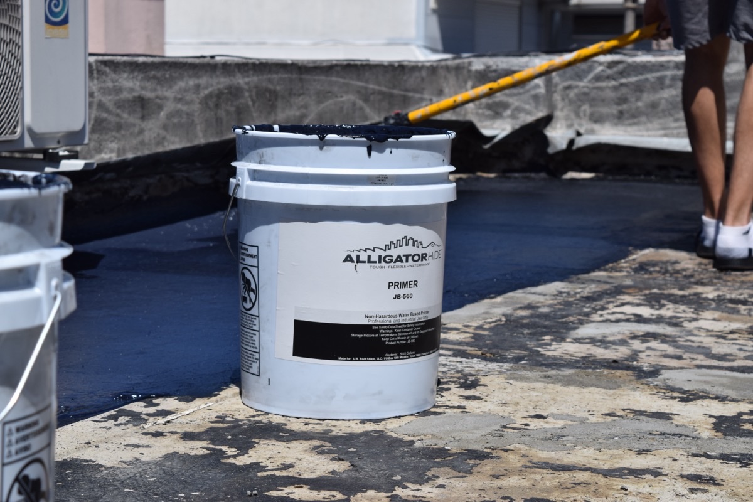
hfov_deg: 24.6
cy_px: 251
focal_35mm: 82
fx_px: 1725
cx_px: 376
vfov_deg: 16.6
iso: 200
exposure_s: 1/1250
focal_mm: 55
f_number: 8
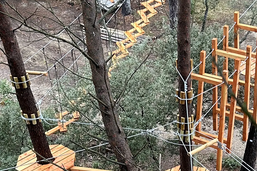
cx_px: 170
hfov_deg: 23.5
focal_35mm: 86
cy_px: 158
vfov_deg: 15.7
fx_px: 614
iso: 125
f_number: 1.5
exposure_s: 1/100
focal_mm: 5.7
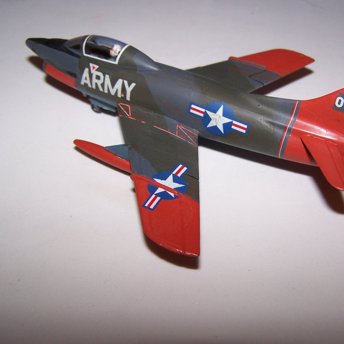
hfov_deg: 37.4
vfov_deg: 37.6
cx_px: 209
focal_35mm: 45
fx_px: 506
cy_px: 172
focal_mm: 6.3
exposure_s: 1/60
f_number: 2.8
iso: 80
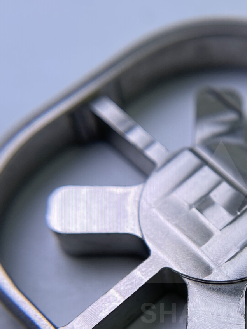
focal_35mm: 59
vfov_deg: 32.3
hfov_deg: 24.0
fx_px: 561
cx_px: 229
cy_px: 231
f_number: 1.6
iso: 32
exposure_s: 1/1689
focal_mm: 5.1
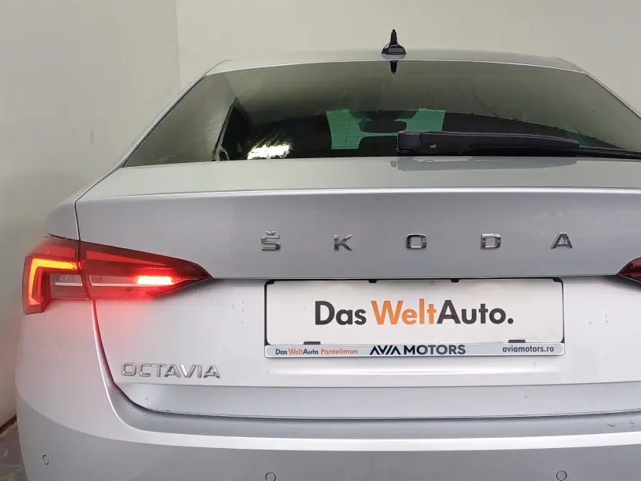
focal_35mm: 44
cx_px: 370
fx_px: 815
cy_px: 314
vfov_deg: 32.7
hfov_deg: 42.8
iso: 64
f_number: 1.8
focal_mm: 4.65
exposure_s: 1/100
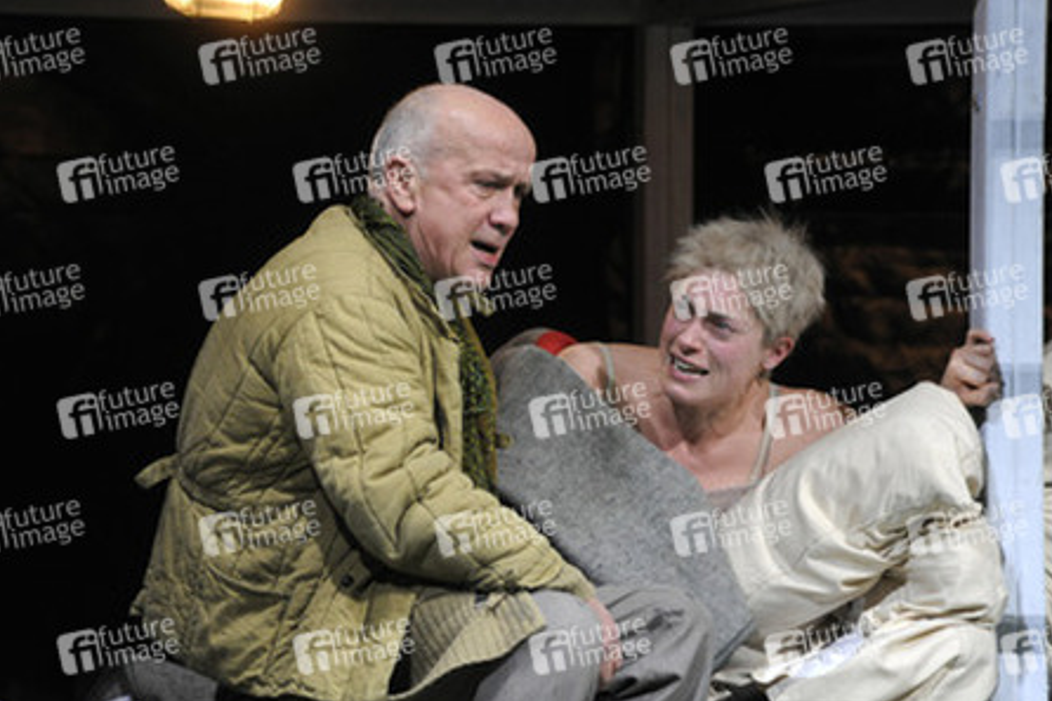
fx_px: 8851
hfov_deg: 6.8
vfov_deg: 4.5
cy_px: 352
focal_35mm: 303
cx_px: 527
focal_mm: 300
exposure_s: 1/160
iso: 3200
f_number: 5.6
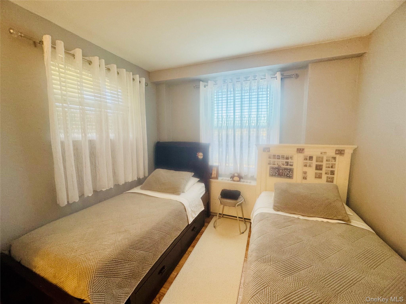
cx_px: 203
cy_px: 152
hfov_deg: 102.1
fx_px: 164
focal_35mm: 14
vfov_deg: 85.7
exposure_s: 1/120
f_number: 2.2
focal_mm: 2.22
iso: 200
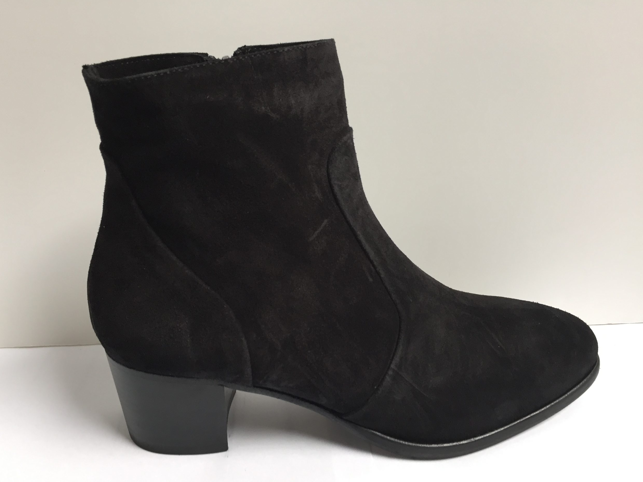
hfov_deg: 60.0
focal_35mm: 30
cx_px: 311
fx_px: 557
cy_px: 247
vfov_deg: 46.8
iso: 40
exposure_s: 1/33
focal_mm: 4.15
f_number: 2.2
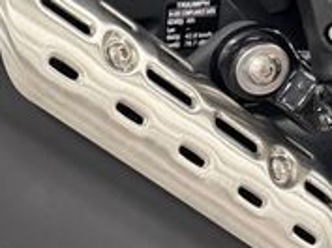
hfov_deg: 19.4
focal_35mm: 87
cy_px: 178
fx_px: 833
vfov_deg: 16.8
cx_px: -182
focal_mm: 6.76
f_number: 1.78
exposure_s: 1/50
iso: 320
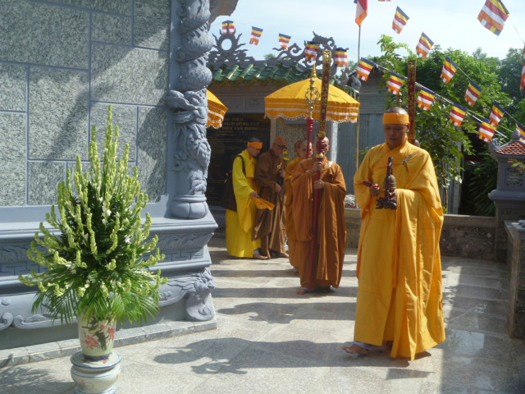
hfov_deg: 52.6
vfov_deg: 40.7
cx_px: 262
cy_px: 197
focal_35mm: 35
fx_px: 531
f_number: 5.6
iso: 80
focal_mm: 6.3
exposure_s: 1/250
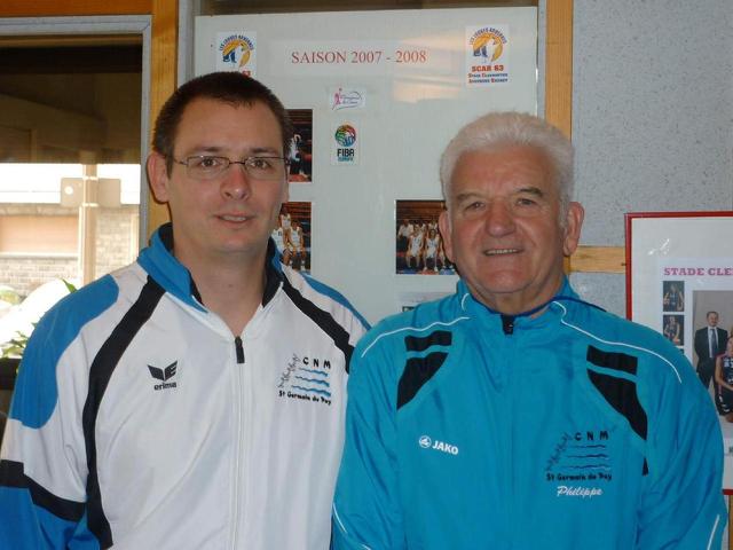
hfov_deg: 39.7
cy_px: 275
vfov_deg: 30.3
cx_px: 366
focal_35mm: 48
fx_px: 1016
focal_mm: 8
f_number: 3.2
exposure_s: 1/30
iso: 100
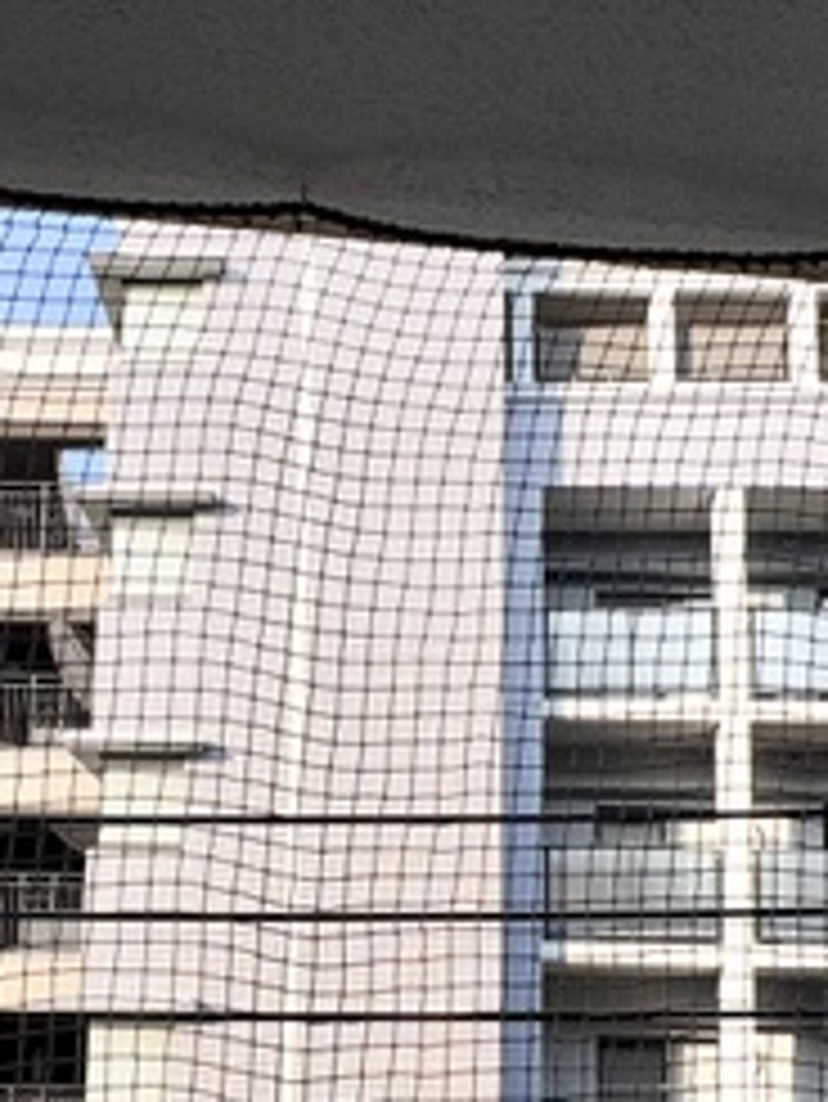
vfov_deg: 44.0
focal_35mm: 40
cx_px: 342
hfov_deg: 35.9
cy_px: 915
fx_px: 1275
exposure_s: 1/1020
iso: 50
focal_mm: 2.22
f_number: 2.2
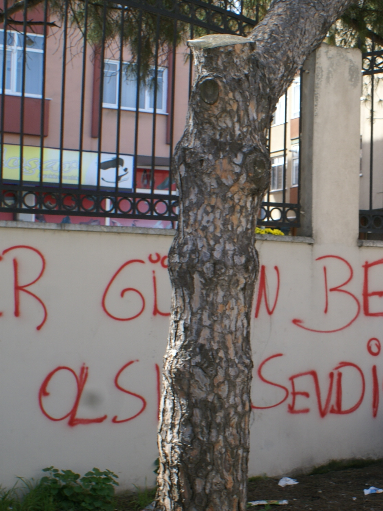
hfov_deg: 22.7
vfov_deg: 31.2
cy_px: 274
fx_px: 915
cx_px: 387
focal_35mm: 62
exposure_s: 1/60
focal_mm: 22
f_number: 9
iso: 100
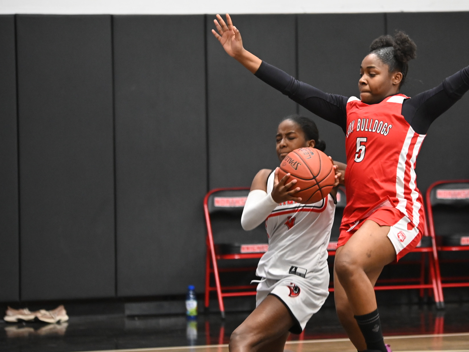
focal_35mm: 191
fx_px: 2587
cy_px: 168
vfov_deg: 7.8
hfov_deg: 10.3
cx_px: 322
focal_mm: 140
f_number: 4
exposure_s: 1/500
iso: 6400
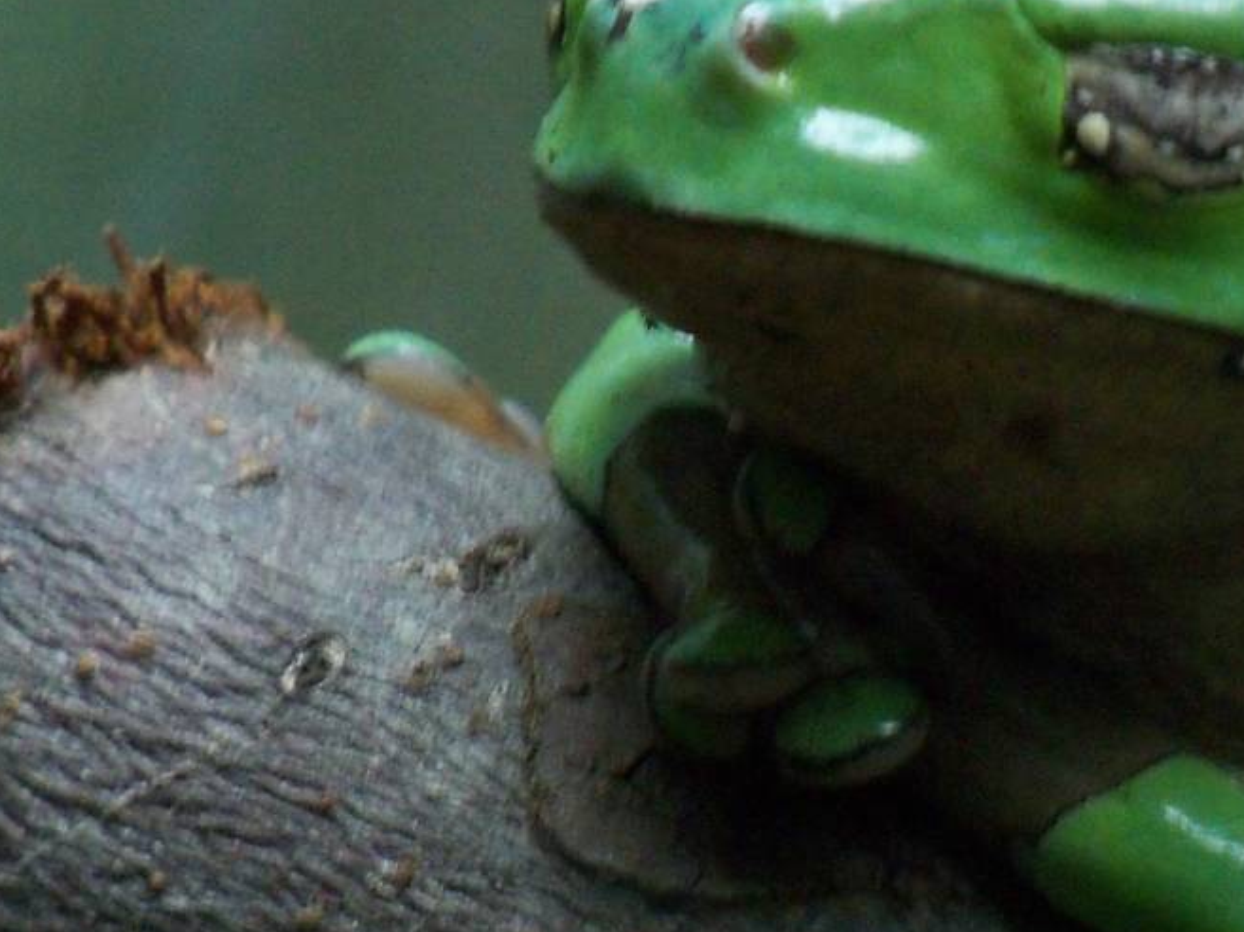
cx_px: 988
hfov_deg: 2.8
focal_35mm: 697
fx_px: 25034
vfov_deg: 2.1
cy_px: 633
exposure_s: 1/30
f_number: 4.5
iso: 400
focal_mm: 50.6
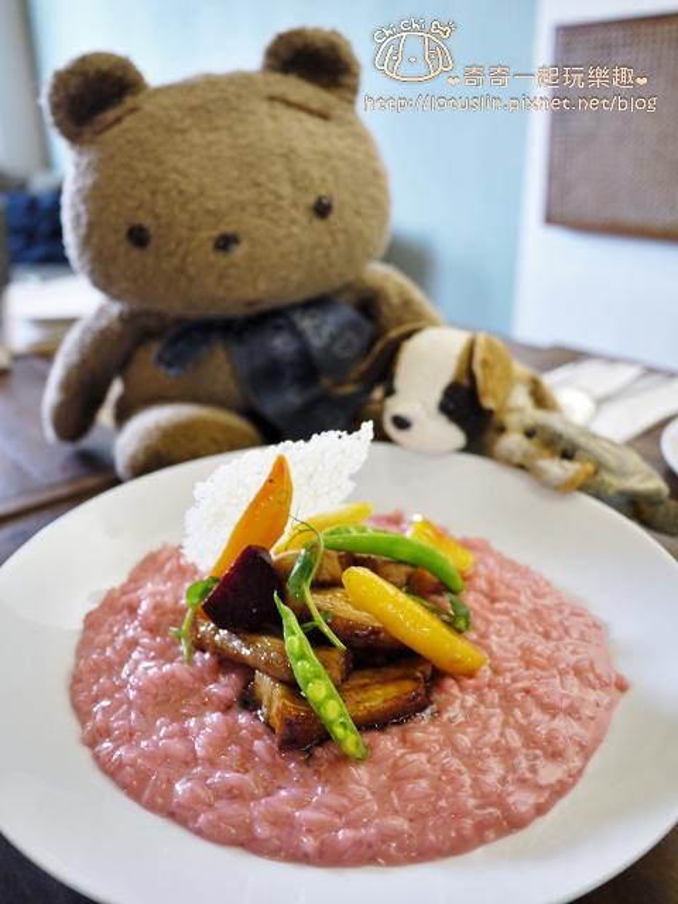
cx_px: 339
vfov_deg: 63.4
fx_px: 731
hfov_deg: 49.7
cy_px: 452
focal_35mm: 28
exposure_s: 1/13
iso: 400
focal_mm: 14
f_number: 2.5
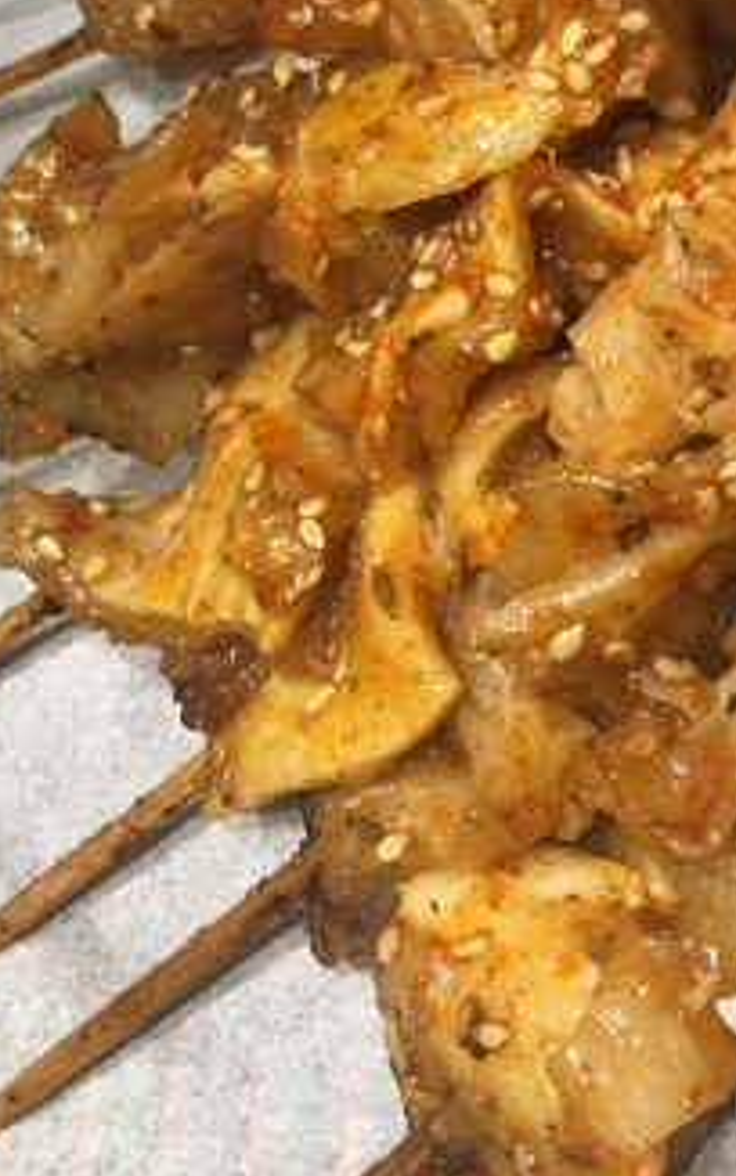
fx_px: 2116
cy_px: -36
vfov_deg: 28.8
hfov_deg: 19.3
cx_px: 673
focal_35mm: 66
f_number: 2.2
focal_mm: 4.15
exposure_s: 1/33
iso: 50
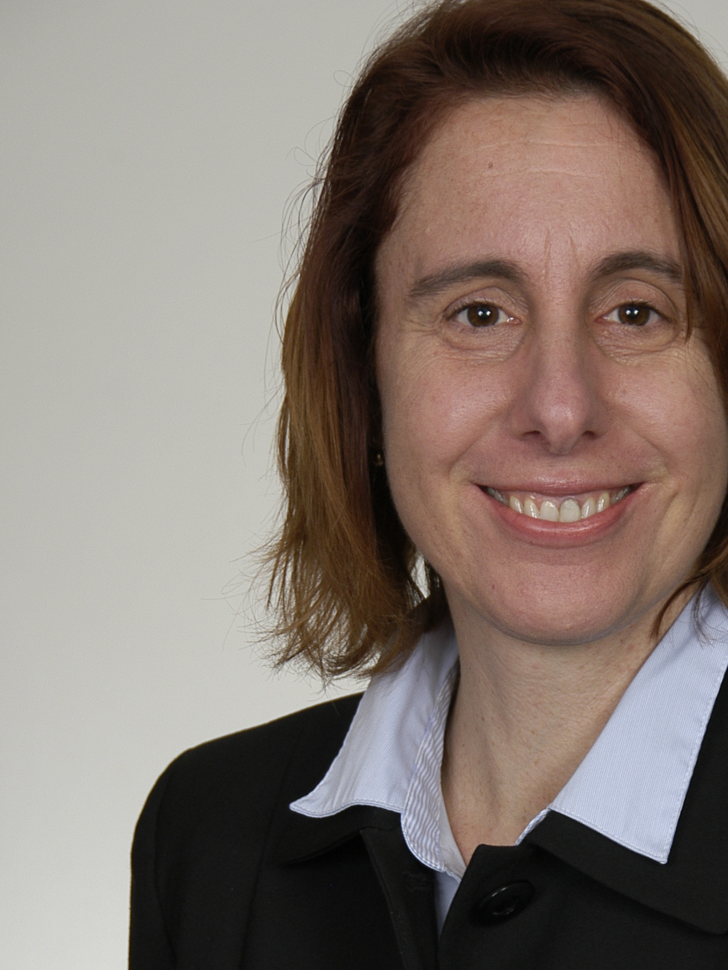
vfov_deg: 8.1
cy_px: 745
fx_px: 6868
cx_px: 568
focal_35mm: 245
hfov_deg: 6.1
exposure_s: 1/125
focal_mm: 95
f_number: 5.3
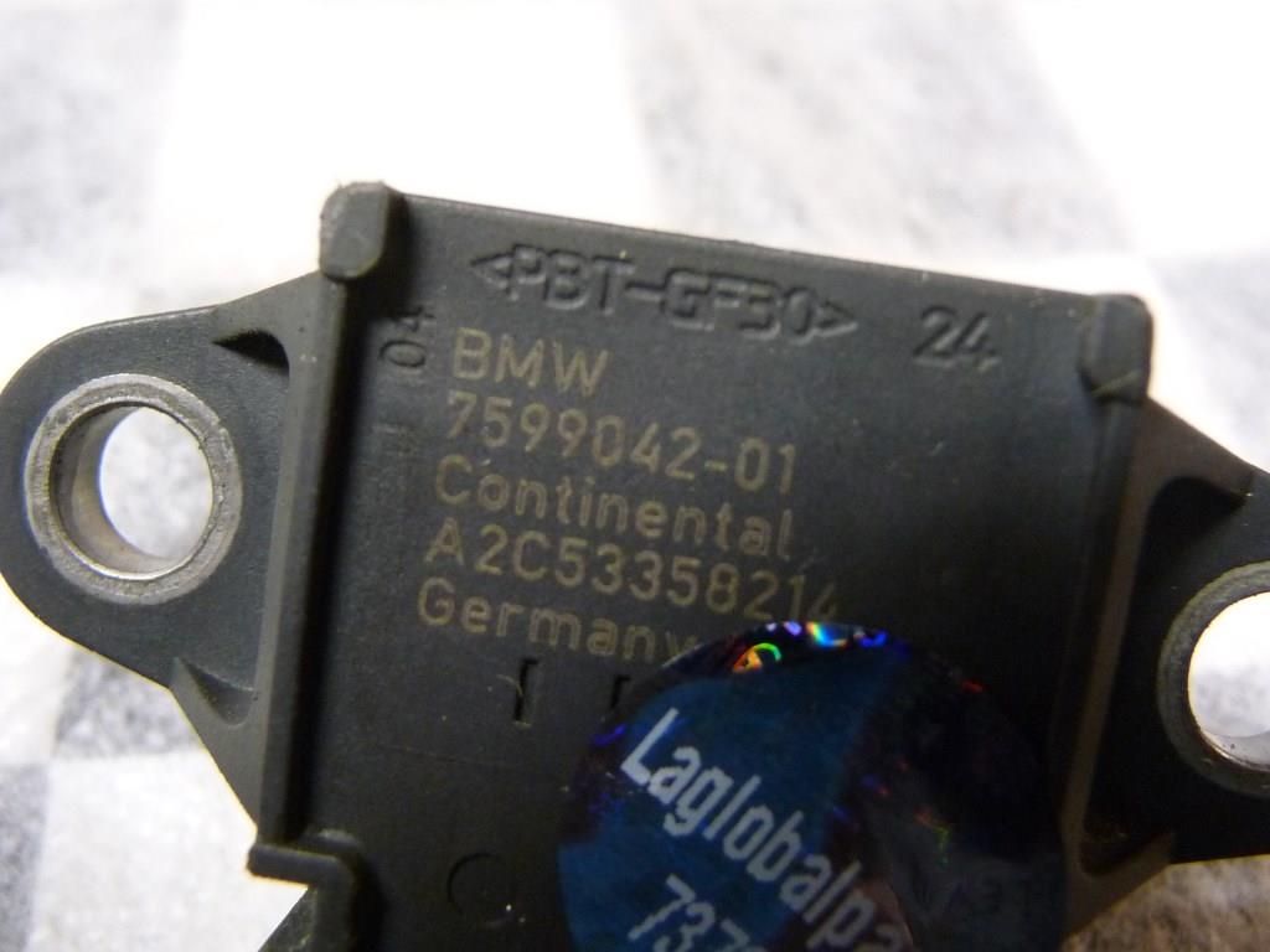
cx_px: 635
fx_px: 1247
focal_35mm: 34
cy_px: 476
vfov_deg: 41.8
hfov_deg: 54.0
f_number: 3.3
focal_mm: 4.7
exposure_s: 1/15
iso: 400
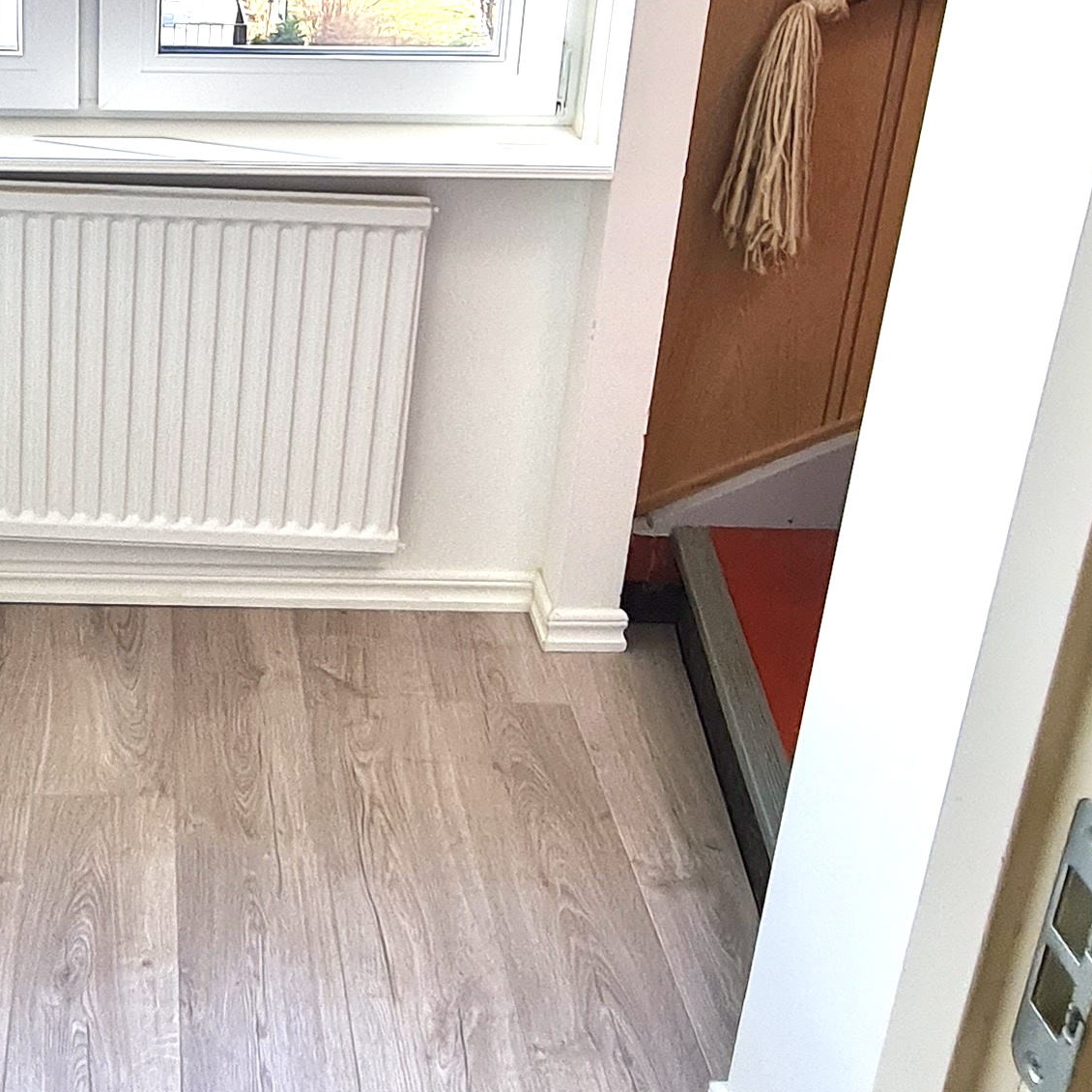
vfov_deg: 39.2
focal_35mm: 41
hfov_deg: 38.0
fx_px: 1463
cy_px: 207
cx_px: 94
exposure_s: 1/234
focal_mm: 2.2
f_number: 2.2
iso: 50
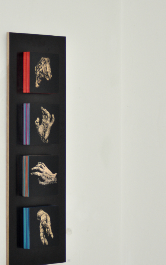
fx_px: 883
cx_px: 67
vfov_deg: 17.1
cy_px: 144
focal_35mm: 122
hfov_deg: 10.7
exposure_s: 1/60
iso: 800
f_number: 4
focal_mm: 70
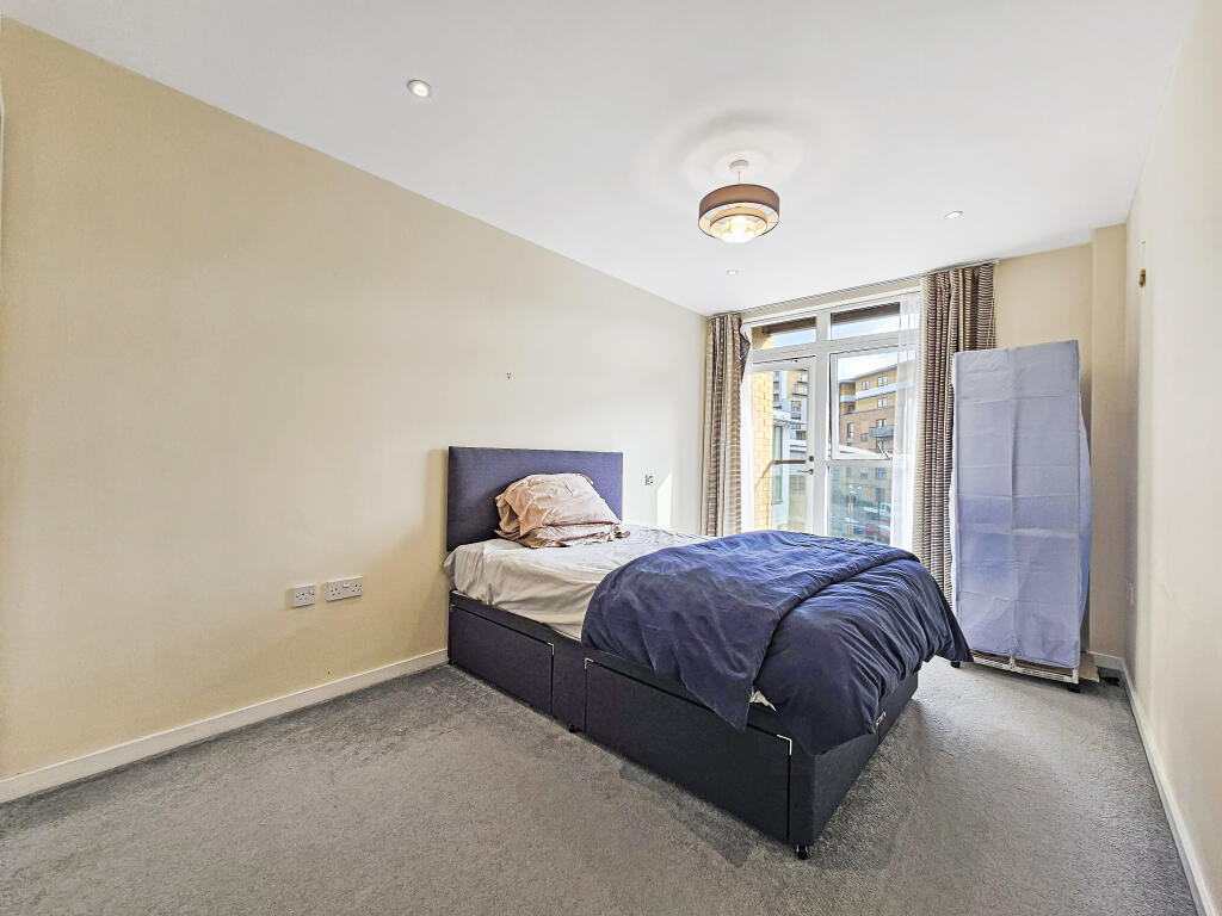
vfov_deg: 89.9
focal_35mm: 13
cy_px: 458
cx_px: 611
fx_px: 459
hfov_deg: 106.2
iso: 50
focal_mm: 2.2
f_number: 2.2
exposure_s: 1/167
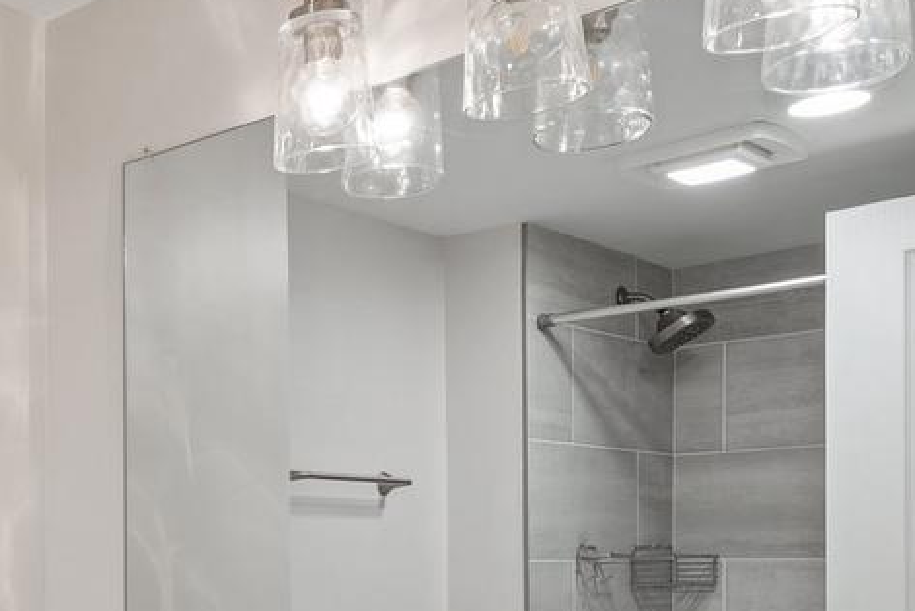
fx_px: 1254
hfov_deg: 34.0
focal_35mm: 49
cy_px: 548
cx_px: -127
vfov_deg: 26.5
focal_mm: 16.1
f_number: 9
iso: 250
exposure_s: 1/6
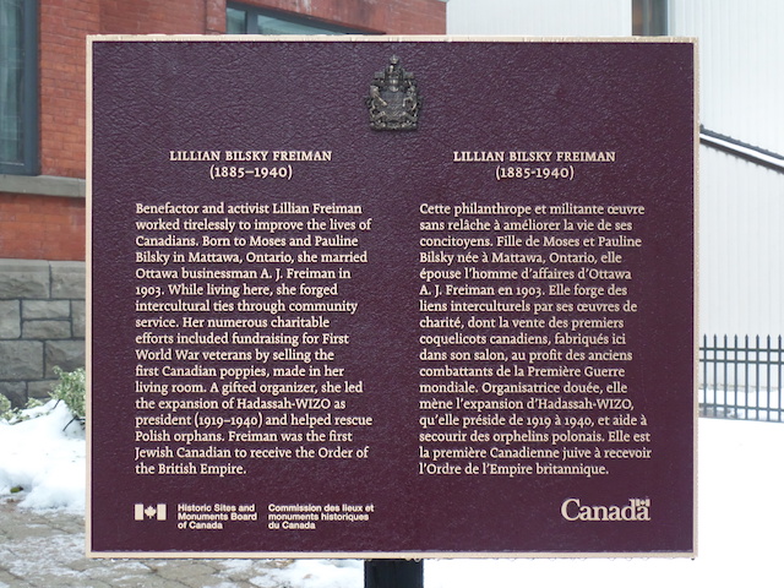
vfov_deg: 34.3
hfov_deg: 44.8
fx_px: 951
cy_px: 294
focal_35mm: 42
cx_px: 392
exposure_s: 1/45
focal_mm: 7.5
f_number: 3.2
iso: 320
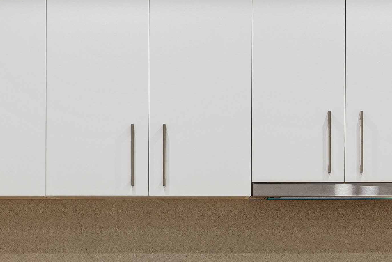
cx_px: 208
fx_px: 1481
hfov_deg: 15.1
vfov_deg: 10.0
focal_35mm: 136
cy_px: 259
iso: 200
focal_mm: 31
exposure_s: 1/15
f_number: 8
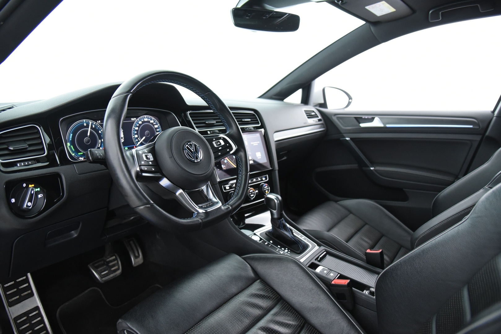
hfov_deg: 73.7
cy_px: 167
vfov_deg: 53.2
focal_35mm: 24
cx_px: 250
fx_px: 334
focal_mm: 24
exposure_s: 1/20
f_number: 4
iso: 4000
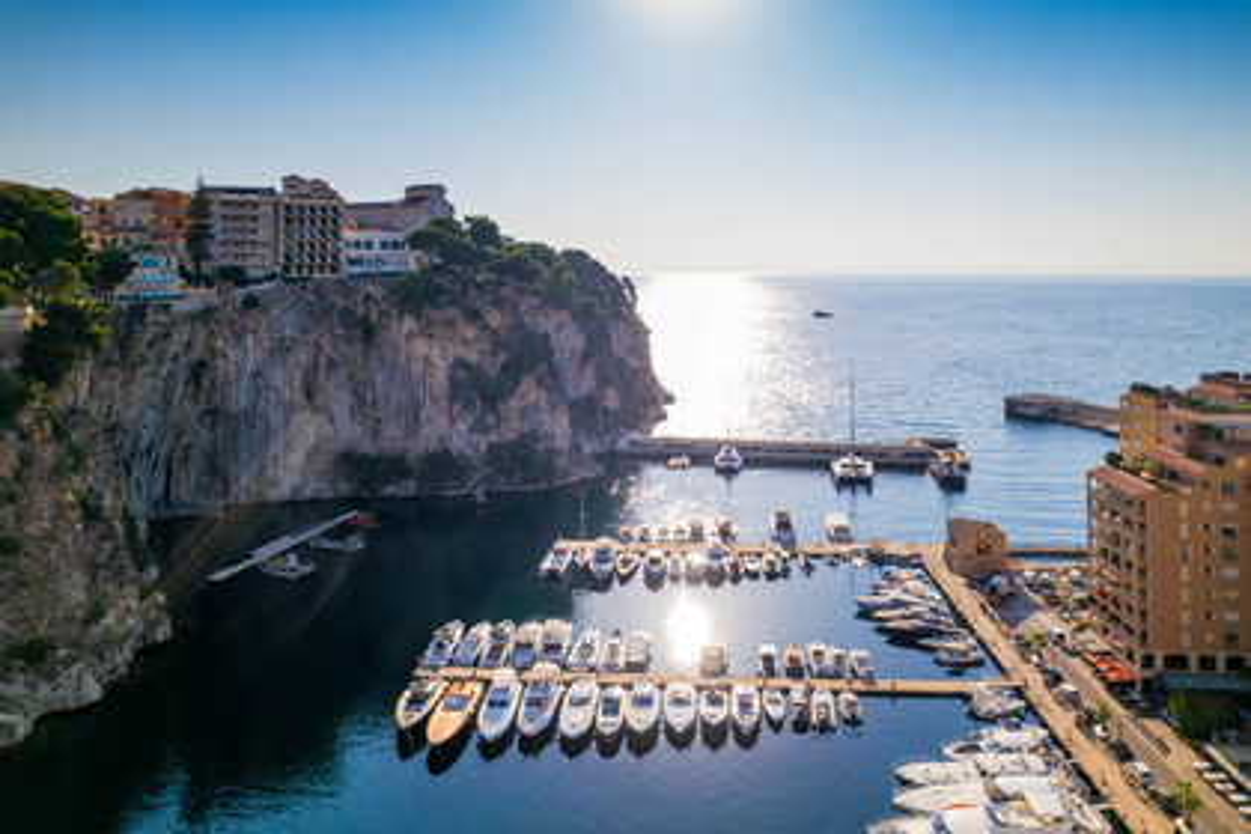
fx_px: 764
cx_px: 626
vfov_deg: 57.2
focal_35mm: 22
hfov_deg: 78.6
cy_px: 417
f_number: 2.8
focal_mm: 8.4
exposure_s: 1/80
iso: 100
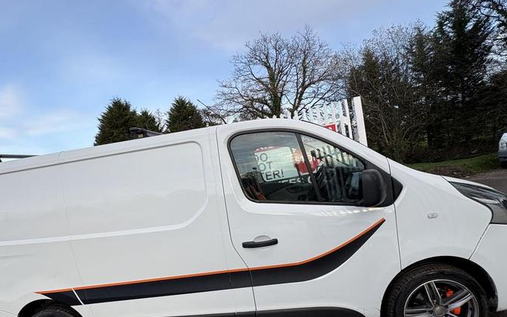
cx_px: 253
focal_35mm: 20
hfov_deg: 85.0
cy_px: 201
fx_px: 276
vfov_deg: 58.8
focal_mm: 2.22
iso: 40
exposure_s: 1/451
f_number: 2.2
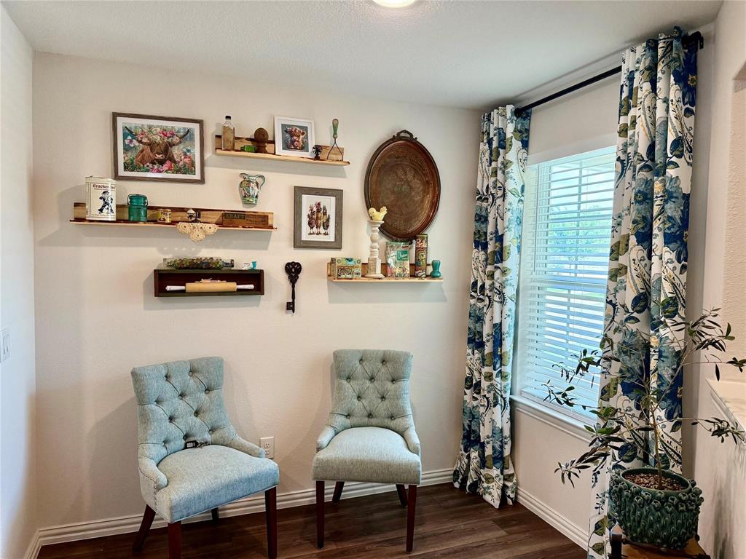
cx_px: 373
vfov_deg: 56.8
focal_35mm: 24
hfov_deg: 71.6
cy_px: 280
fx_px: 517
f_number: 1.78
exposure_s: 1/188
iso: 200
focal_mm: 6.76
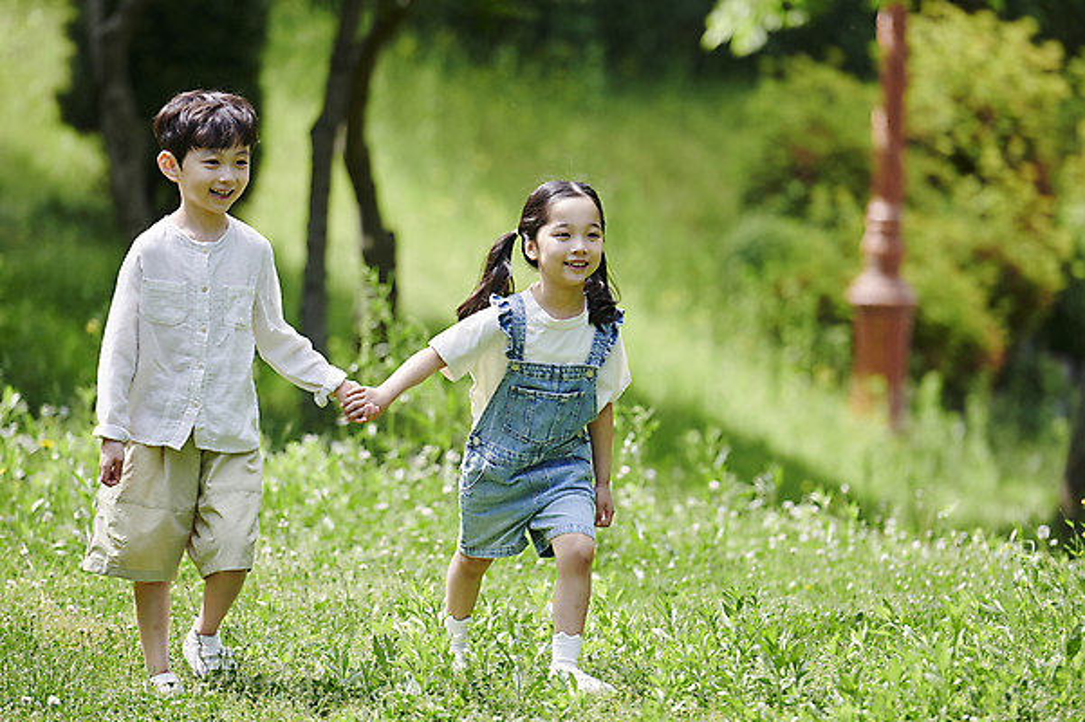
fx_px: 7048
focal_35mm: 234
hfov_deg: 8.8
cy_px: 361
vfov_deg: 5.9
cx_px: 542
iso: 320
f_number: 3.2
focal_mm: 195
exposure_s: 1/1250
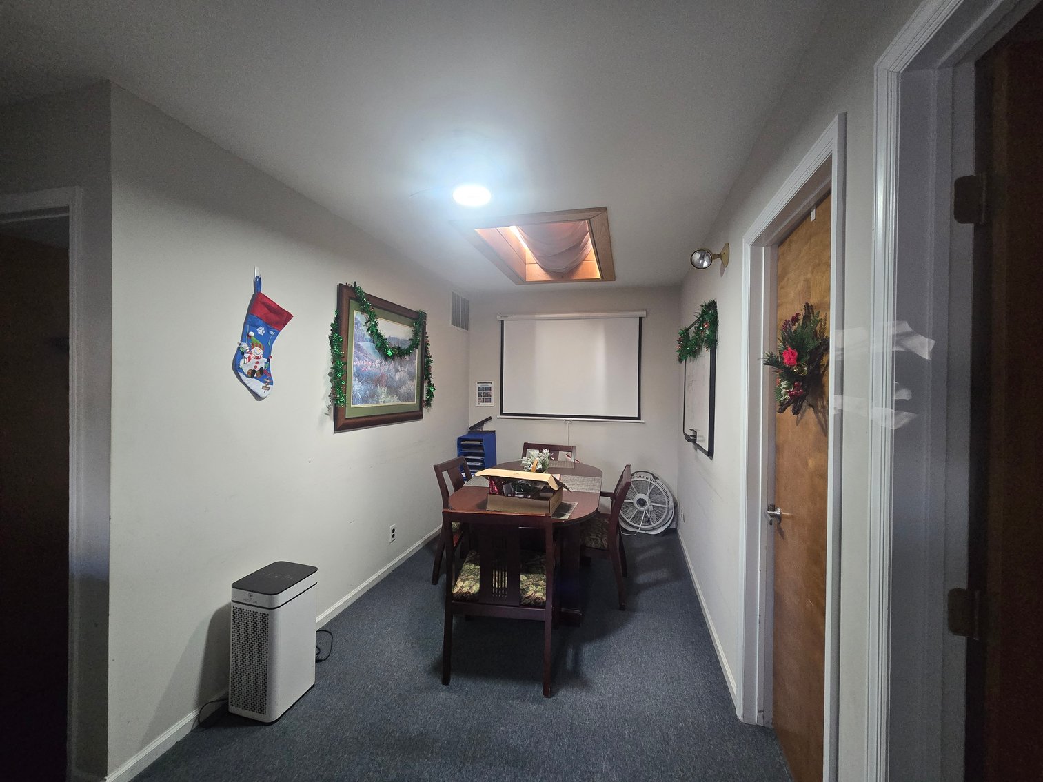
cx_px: 522
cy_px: 391
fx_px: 392
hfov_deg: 106.2
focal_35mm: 13
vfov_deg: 89.9
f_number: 2.2
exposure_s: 1/60
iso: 640
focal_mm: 2.2
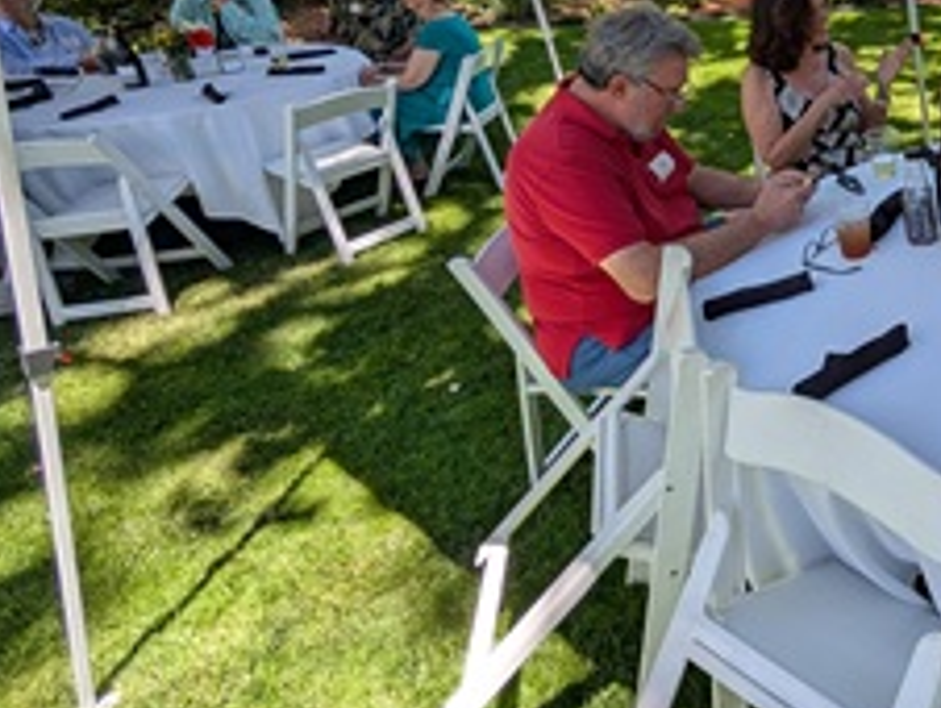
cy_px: 137
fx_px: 708
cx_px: 916
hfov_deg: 54.3
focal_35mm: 26
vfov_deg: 49.9
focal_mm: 2.02
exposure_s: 1/723
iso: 46
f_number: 1.7
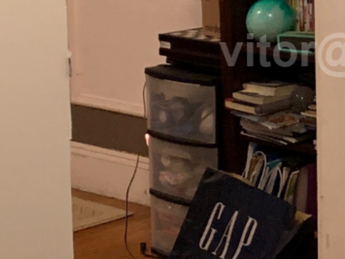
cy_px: 51
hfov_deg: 12.5
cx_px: 534
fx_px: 1495
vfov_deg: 9.9
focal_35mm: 150
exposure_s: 1/40
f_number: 1.8
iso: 400
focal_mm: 4.25
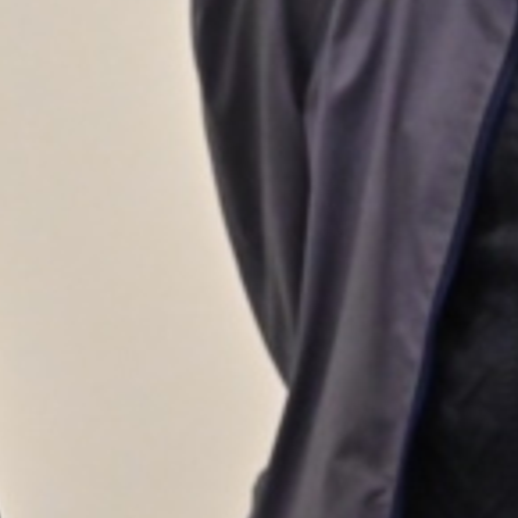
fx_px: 11716
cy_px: -63
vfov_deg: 2.5
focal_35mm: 692
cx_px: -575
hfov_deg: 2.5
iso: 4000
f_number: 7.1
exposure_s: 1/250
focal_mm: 115
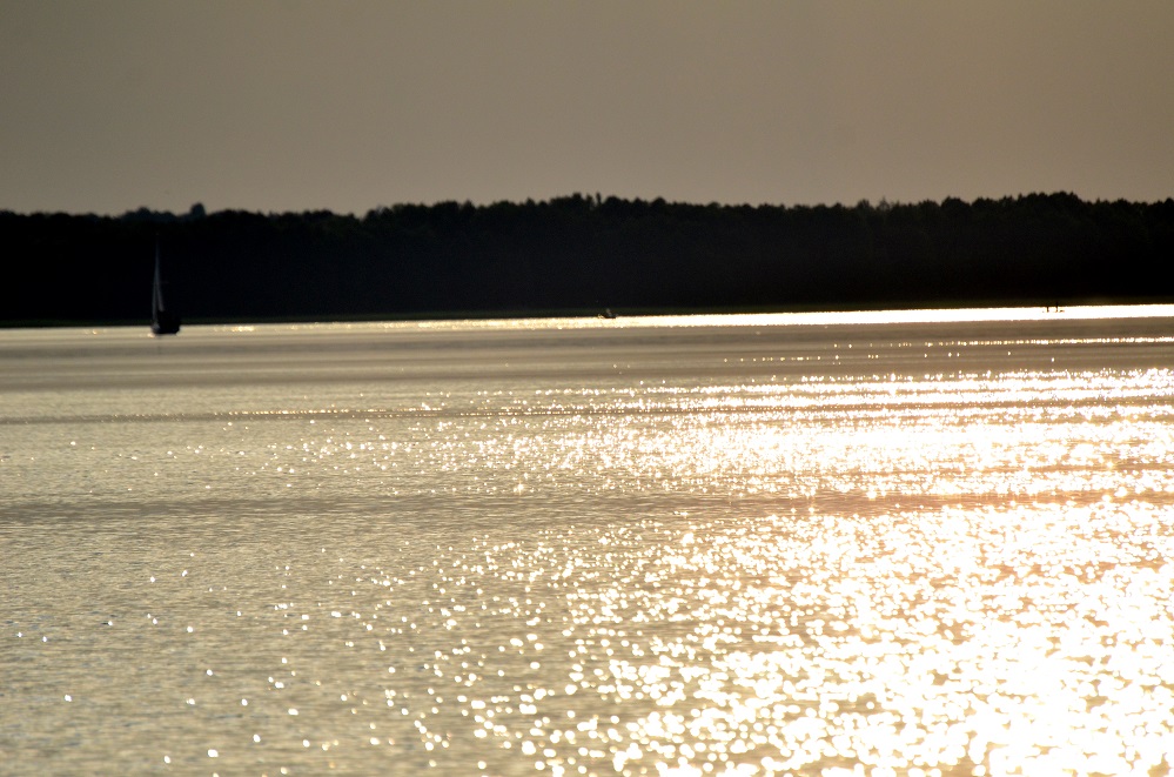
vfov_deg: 3.0
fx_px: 14640
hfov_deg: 4.6
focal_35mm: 450
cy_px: 388
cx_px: 587
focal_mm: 300
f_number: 5.6
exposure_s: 1/8000
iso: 400
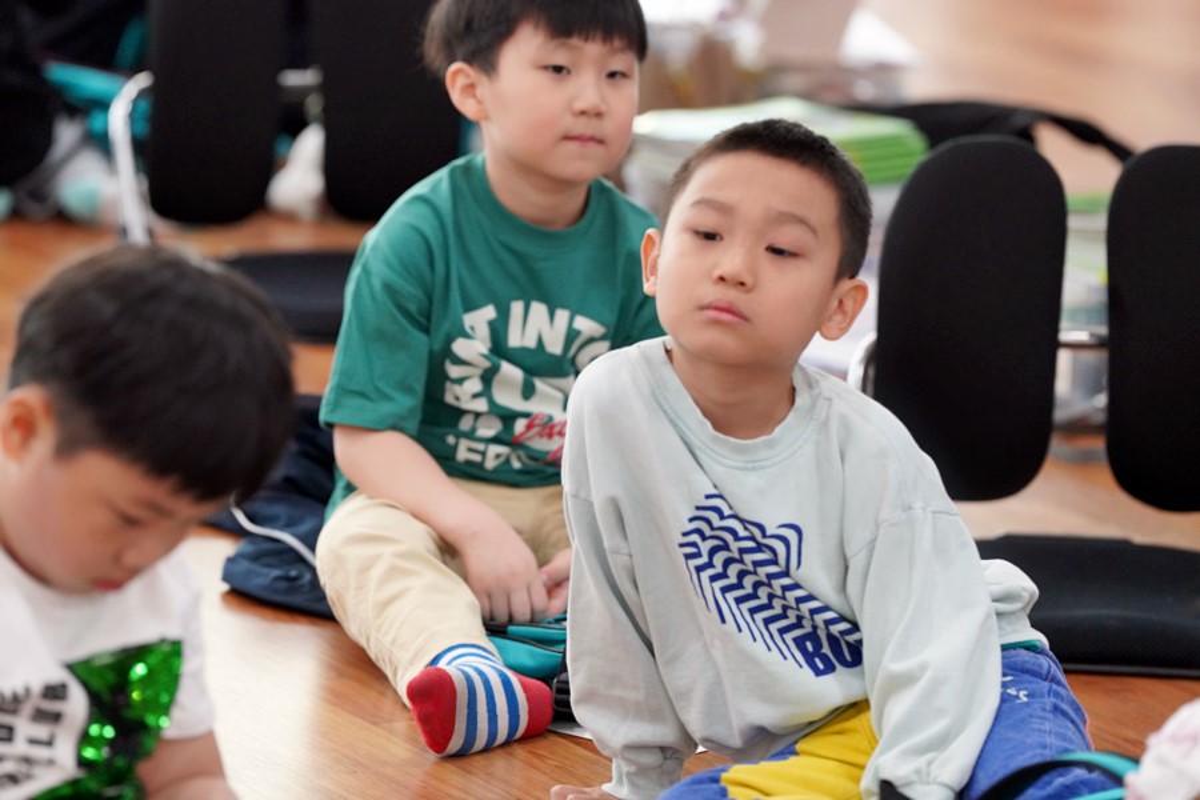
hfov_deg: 10.3
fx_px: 6666
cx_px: 600
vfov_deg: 6.9
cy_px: 400
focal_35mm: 200
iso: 3200
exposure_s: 1/250
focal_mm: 200
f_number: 4
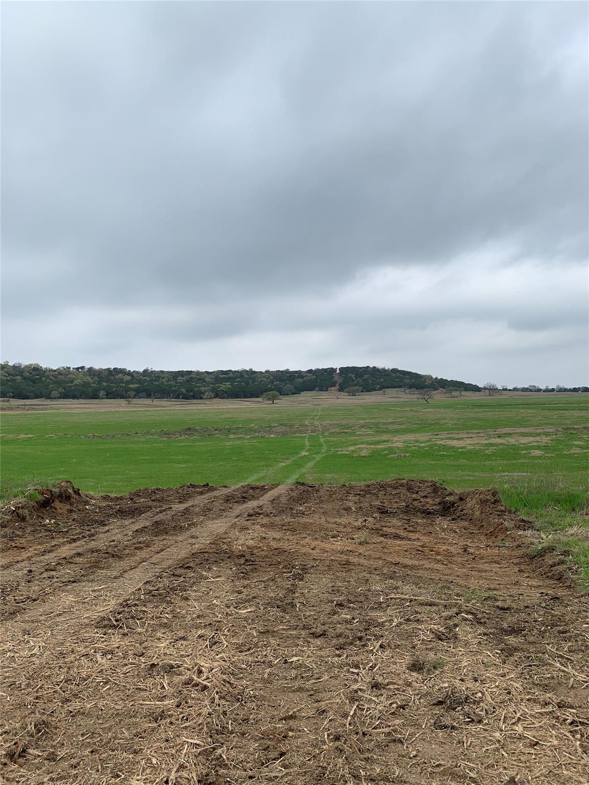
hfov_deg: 53.1
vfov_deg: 67.3
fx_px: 590
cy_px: 392
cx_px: 294
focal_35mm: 26
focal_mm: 4.25
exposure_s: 1/2033
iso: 25
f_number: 1.8
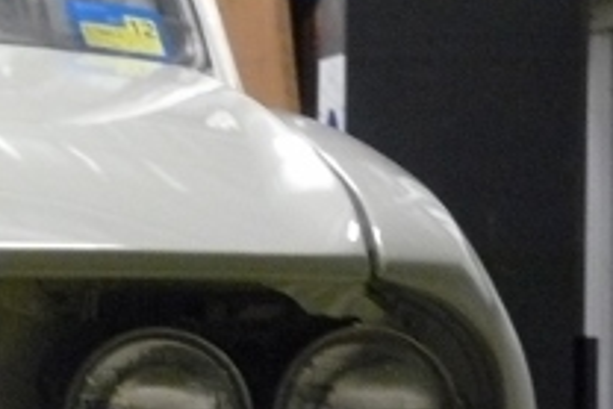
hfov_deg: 7.0
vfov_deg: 4.7
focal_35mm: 291
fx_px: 4958
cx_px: -309
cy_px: 474
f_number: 3.2
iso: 400
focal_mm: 15.2
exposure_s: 1/13
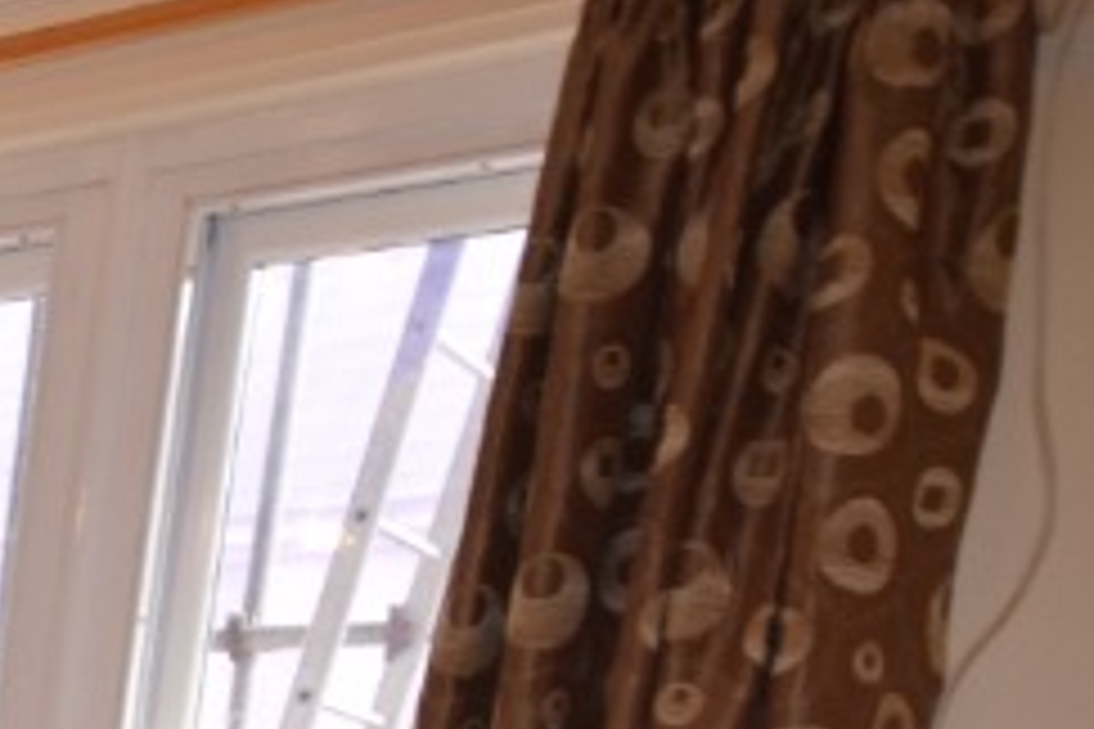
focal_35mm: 82
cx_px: -702
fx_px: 2495
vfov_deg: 14.1
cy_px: 1438
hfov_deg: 20.0
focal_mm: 13
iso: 800
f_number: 4.5
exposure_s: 1/80
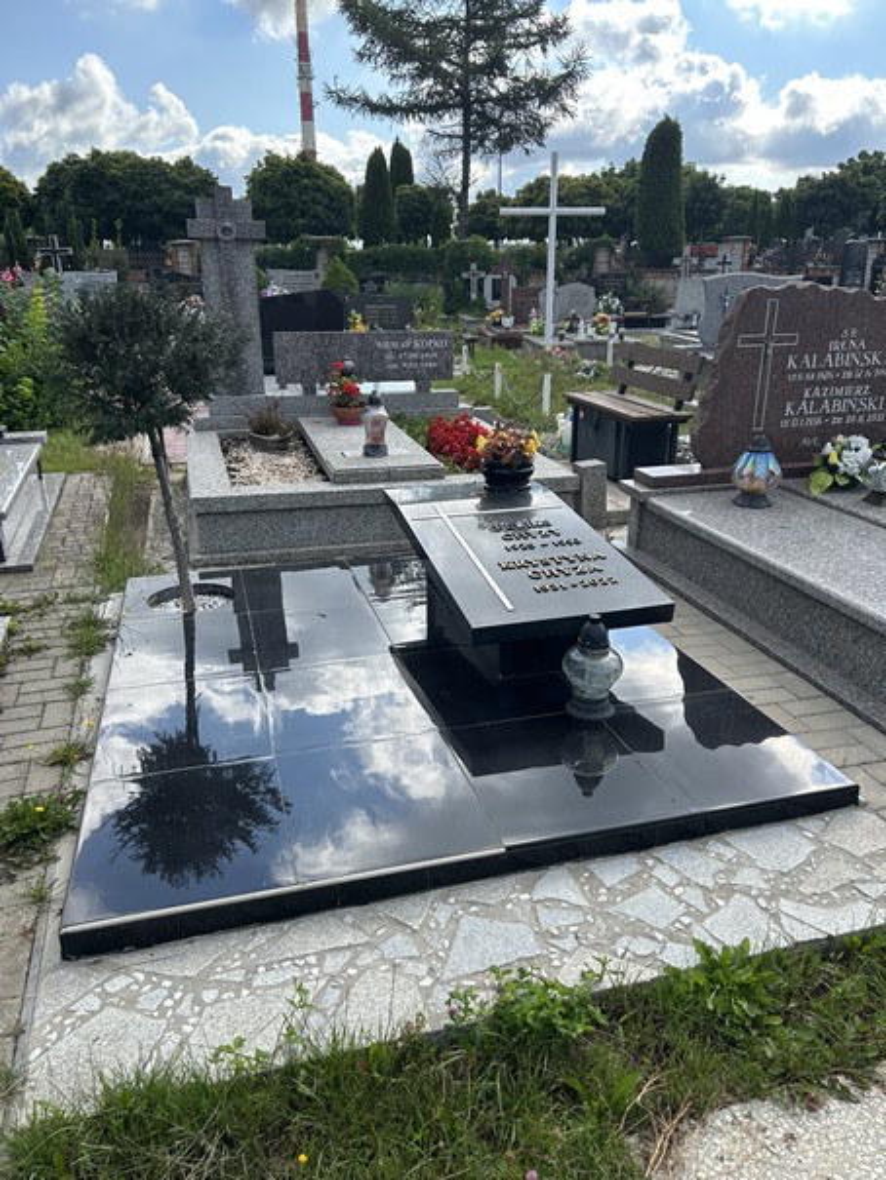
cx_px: 443
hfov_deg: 53.1
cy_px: 590
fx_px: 887
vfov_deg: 67.3
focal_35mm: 26
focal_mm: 5.7
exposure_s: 1/1869
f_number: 1.5
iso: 50
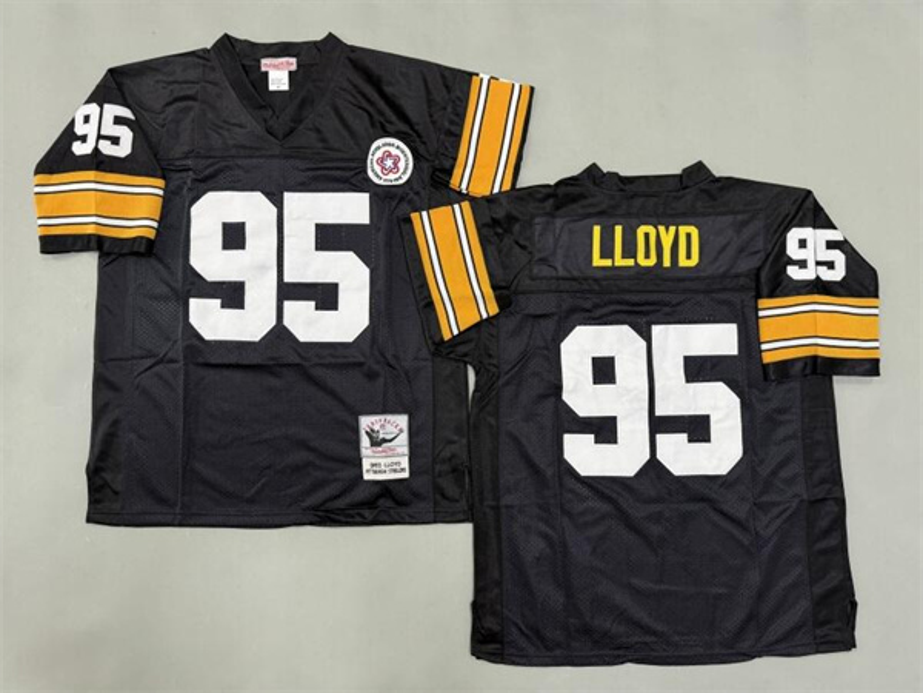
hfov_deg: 71.6
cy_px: 346
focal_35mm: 24
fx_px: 640
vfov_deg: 56.8
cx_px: 462
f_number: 1.78
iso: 160
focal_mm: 6.76
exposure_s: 1/50
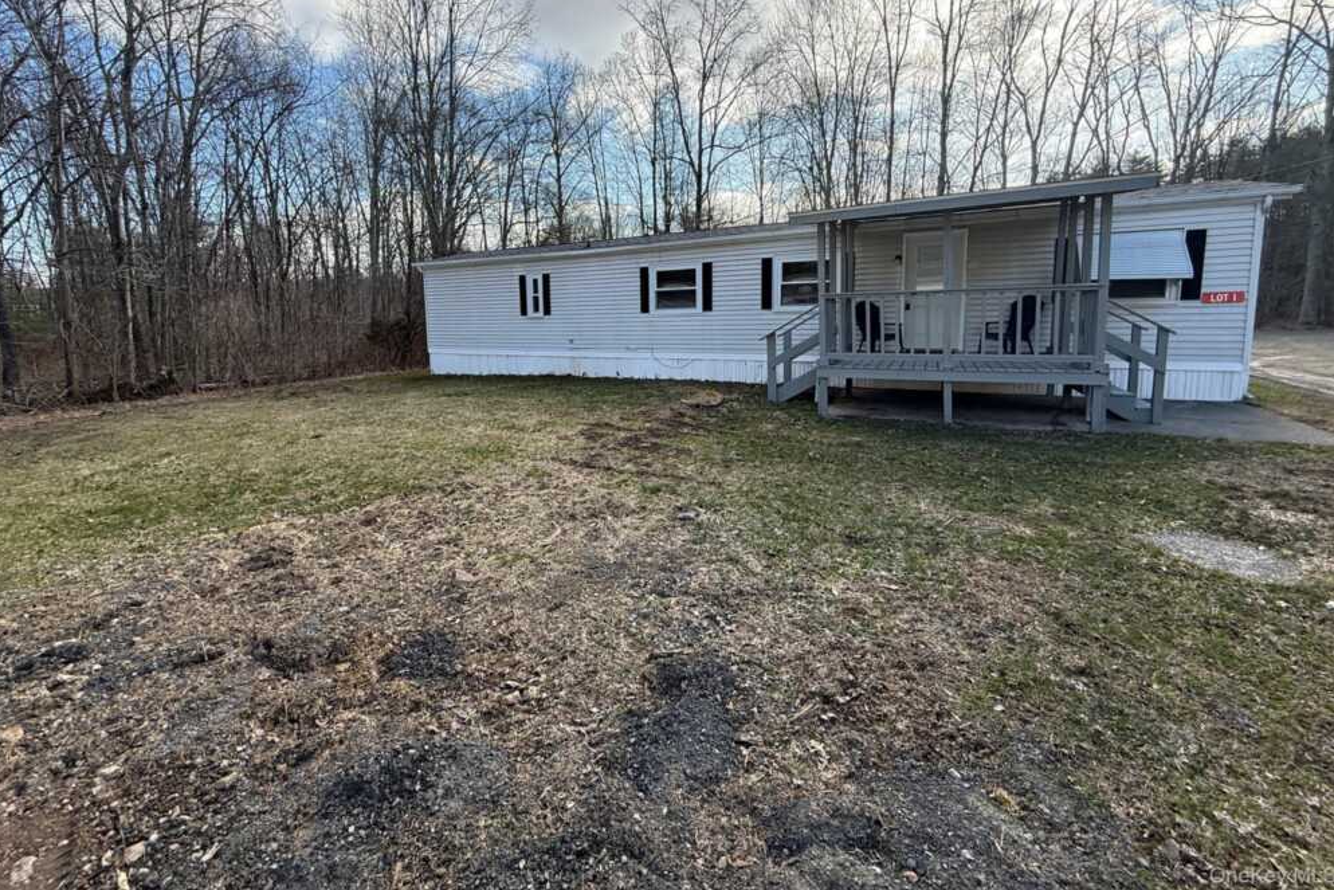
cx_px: 659
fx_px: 556
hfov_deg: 100.4
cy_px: 376
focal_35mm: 15
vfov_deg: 76.8
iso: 64
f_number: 2.2
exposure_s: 1/502
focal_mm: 2.22
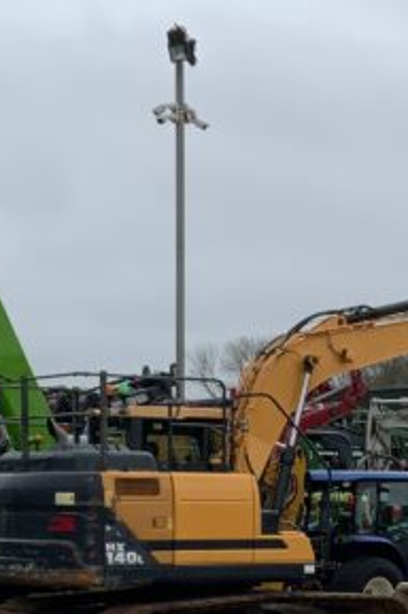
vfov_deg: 18.8
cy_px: 561
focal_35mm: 107
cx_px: 444
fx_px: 1823
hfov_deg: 12.6
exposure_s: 1/562
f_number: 1.8
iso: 16
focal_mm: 3
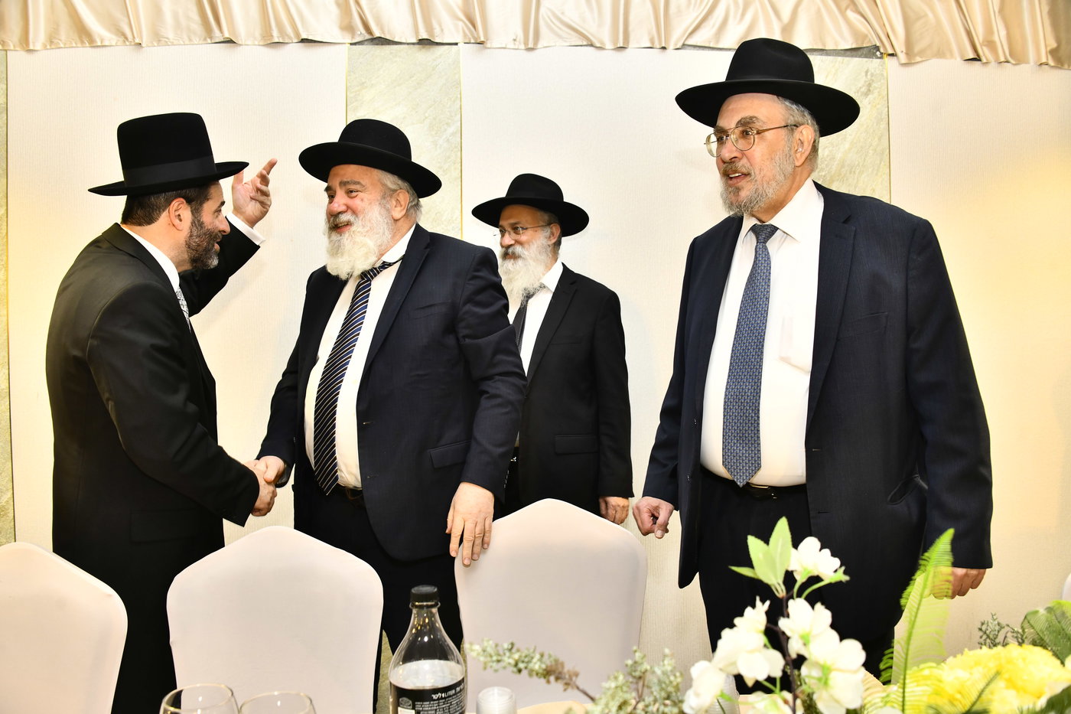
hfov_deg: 65.5
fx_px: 833
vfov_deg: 46.4
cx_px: 536
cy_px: 357
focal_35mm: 28
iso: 1000
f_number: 5.6
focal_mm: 28
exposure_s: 1/125
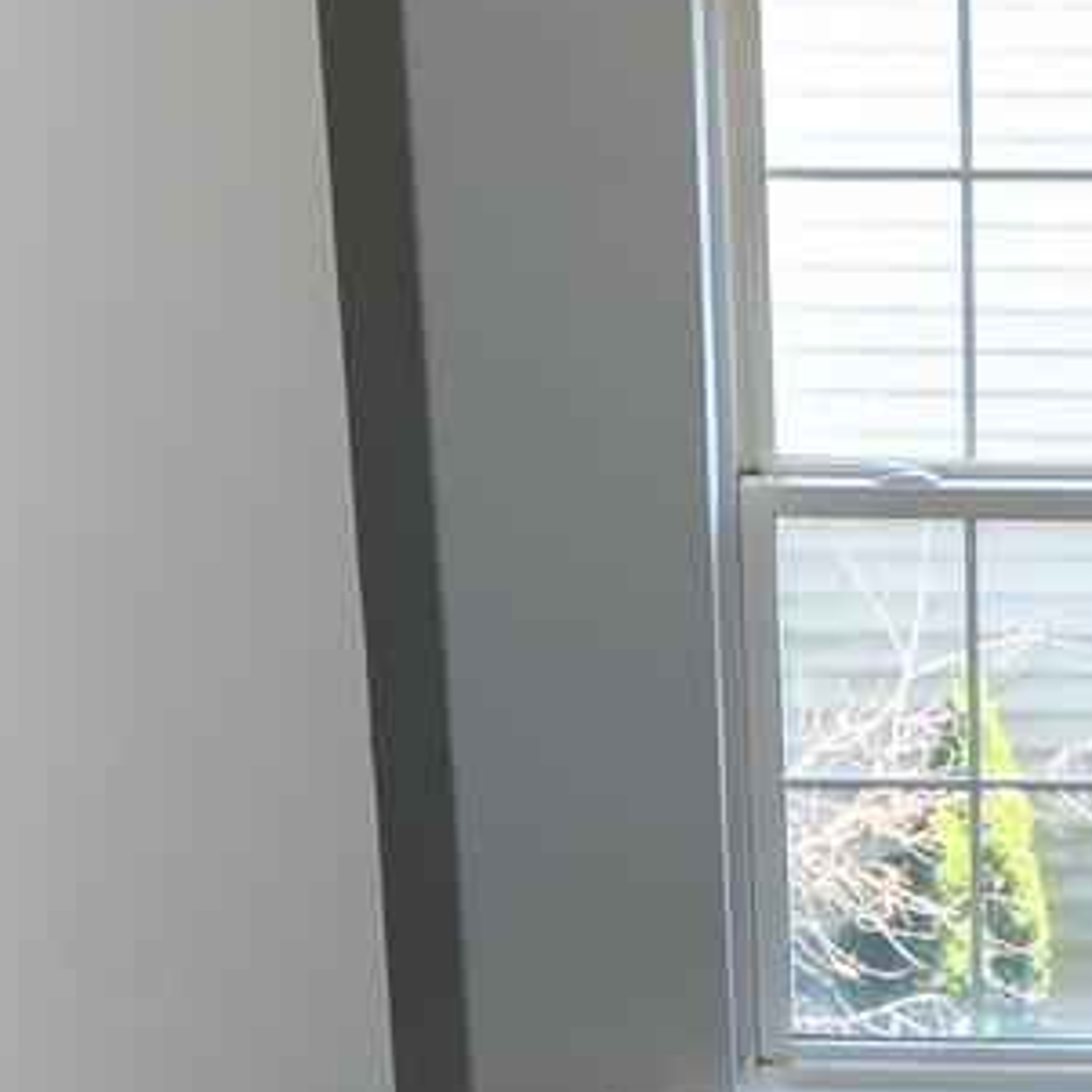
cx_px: 1034
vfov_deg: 22.2
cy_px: 533
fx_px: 2784
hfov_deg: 21.6
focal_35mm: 78
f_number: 4
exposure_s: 1/60
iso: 100
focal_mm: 12
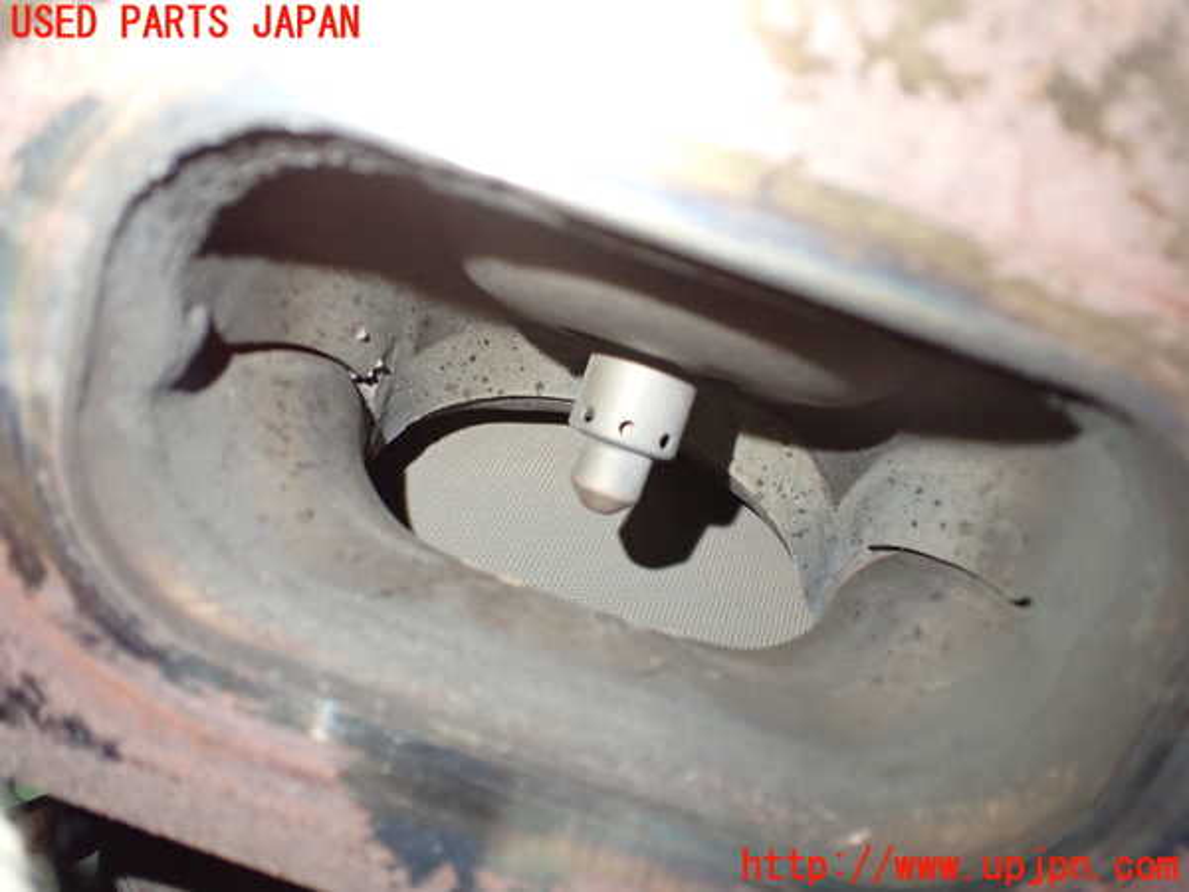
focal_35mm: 30
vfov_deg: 46.8
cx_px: 594
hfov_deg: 60.0
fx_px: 1030
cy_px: 446
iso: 800
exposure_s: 1/40
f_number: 2.3
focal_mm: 5.4
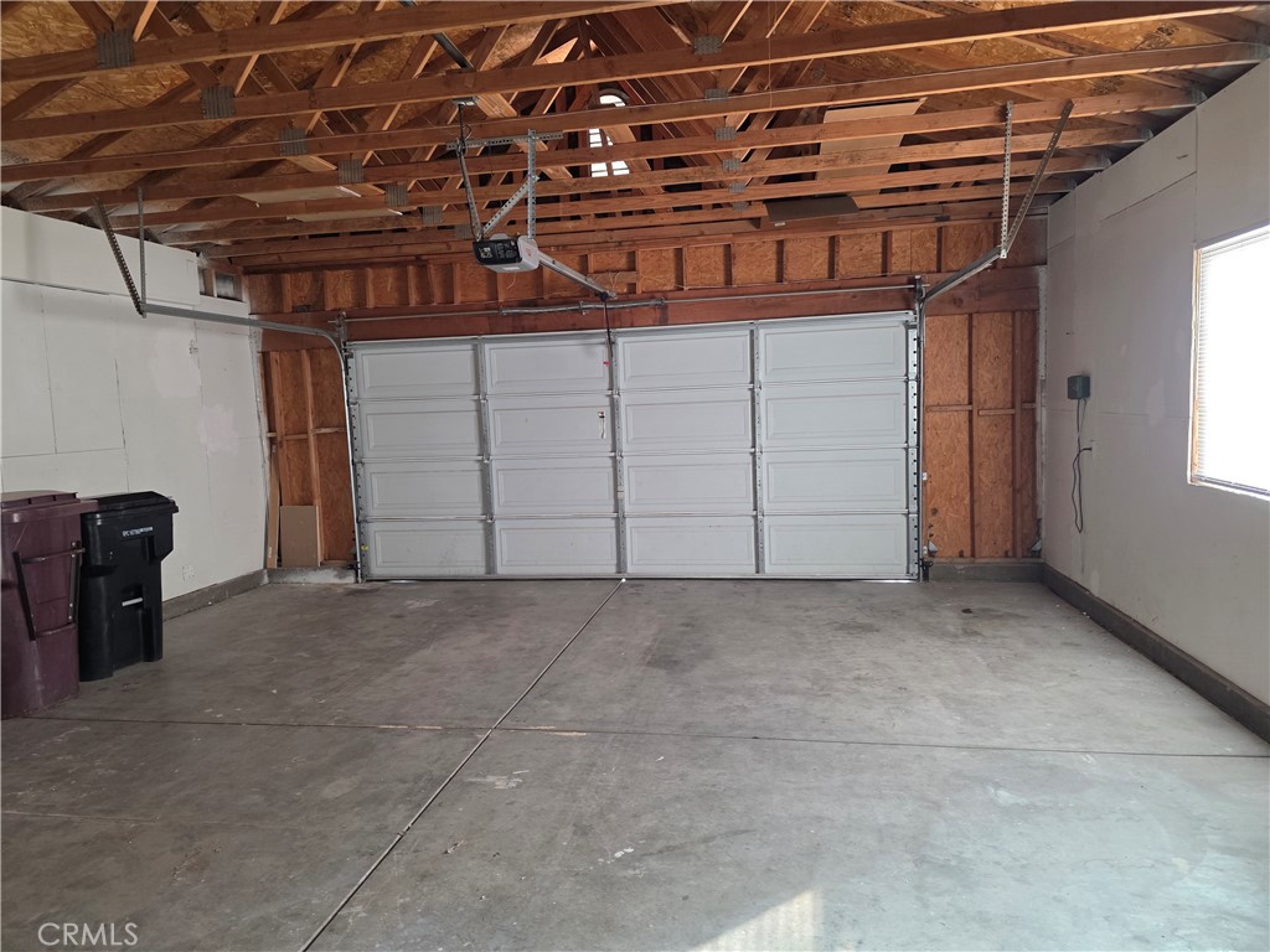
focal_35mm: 23
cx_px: 635
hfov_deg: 73.9
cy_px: 476
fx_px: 844
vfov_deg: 58.9
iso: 320
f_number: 1.7
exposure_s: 1/120
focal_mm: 6.3
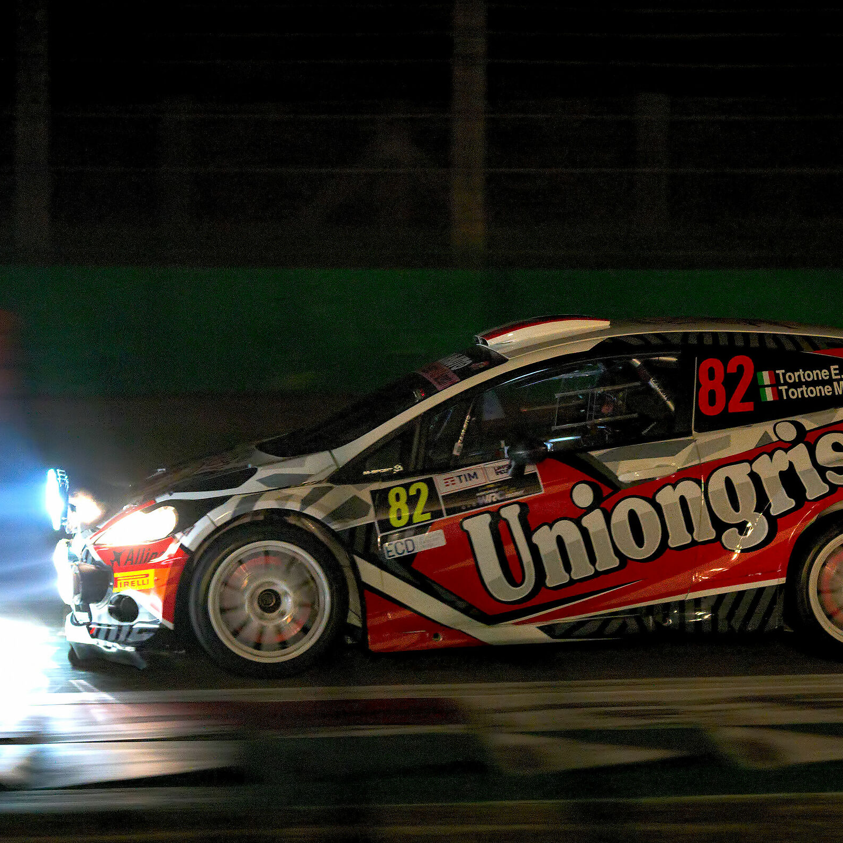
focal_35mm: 128
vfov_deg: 13.6
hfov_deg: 13.6
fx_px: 3527
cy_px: 422
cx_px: 446
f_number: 2.8
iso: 32000
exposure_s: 1/125
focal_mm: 100
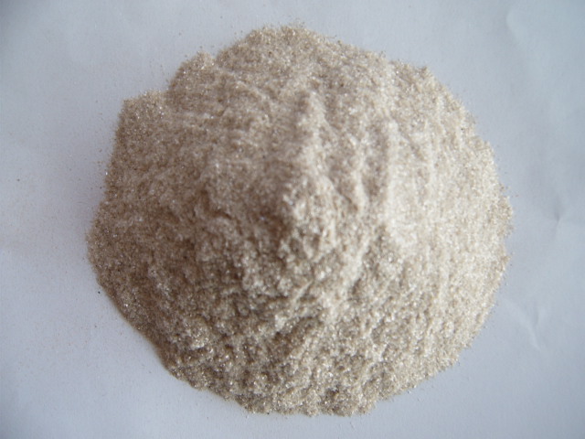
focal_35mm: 37
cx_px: 292
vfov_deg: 38.7
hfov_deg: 50.1
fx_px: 625
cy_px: 220
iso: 63
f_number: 2.9
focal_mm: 6.2
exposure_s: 1/90
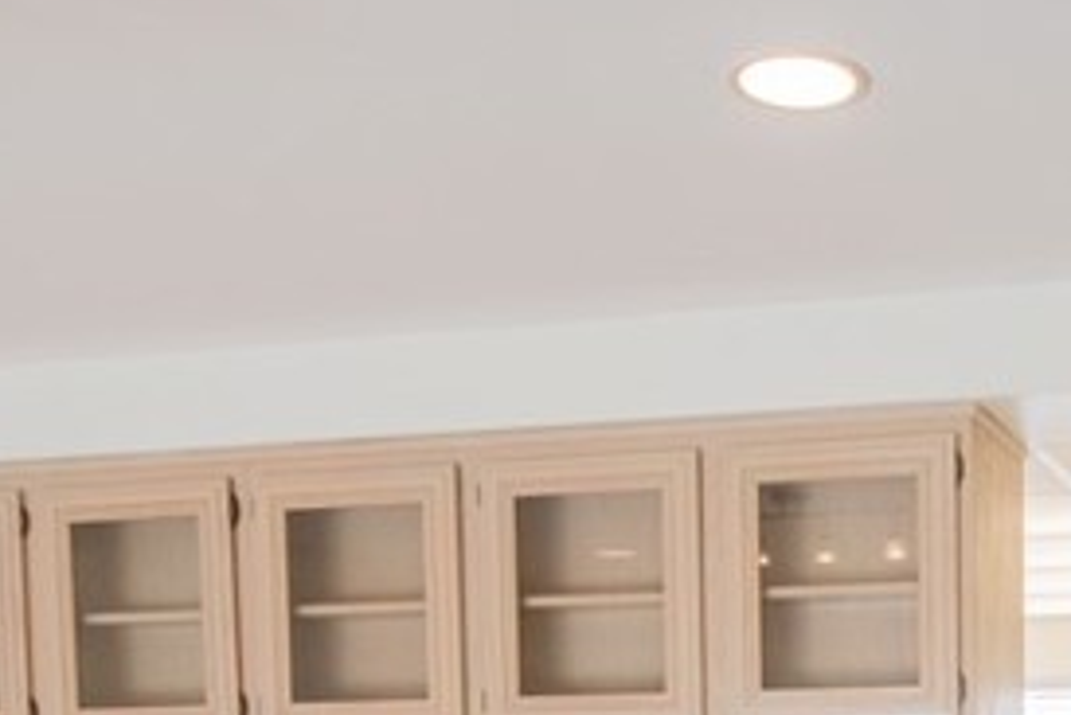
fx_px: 1667
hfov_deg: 33.8
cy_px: 865
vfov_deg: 22.3
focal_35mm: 56
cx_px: 950
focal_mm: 10
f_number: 11
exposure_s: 1/15
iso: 720
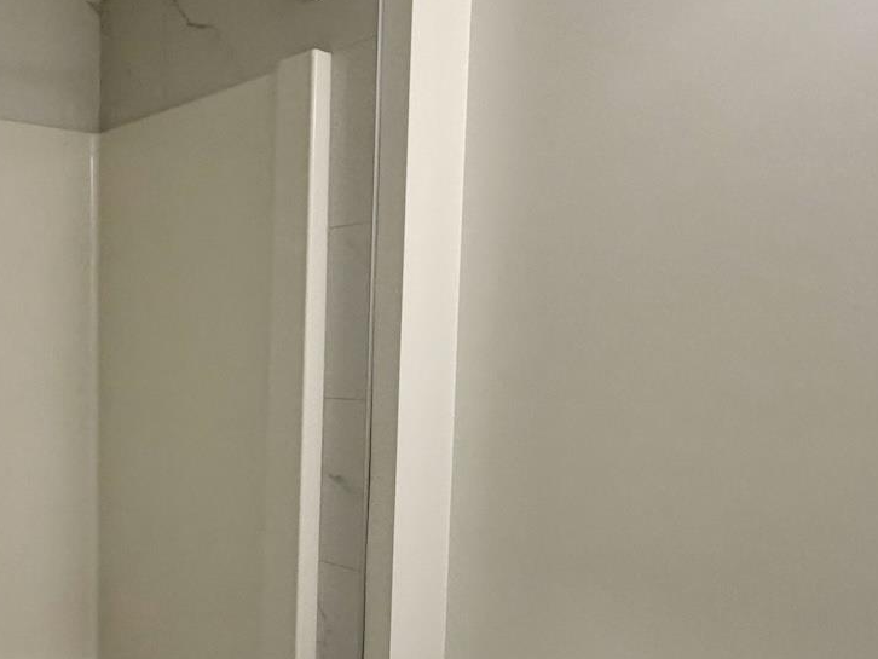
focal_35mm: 37
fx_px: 939
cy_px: 457
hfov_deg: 46.7
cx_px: 140
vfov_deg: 38.1
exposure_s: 1/120
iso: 200
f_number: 2.2
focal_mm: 2.22
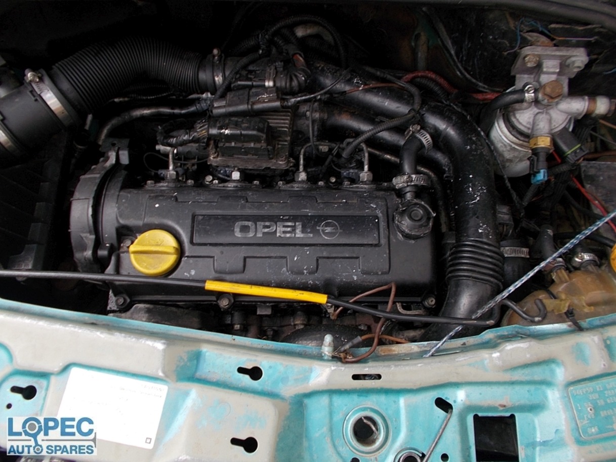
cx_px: 308
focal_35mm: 26
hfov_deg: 67.3
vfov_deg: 53.1
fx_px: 463
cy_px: 231
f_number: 3.2
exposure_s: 1/100
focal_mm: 4.6
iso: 80
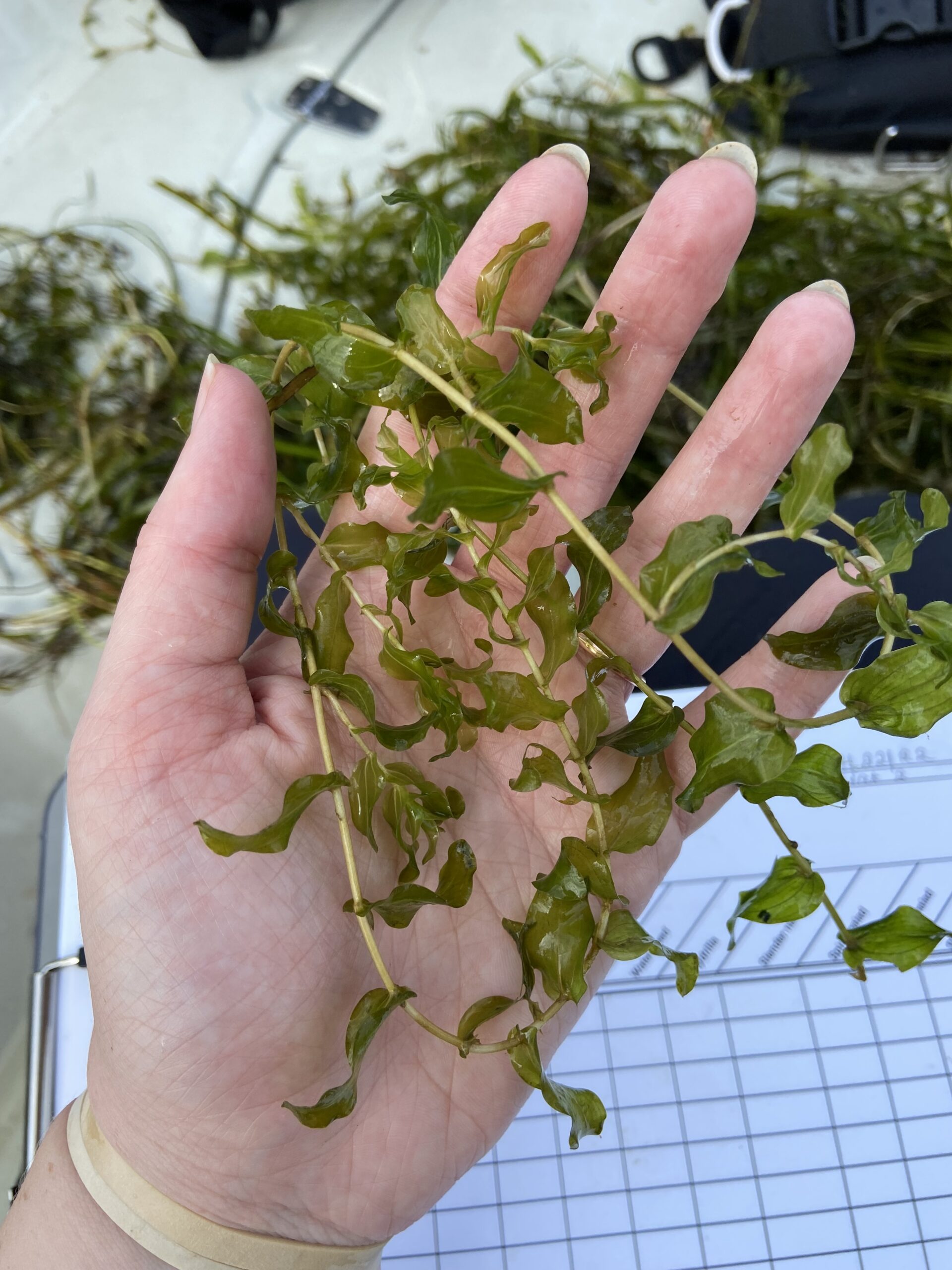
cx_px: 476
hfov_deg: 53.1
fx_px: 953
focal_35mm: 26
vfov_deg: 67.3
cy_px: 635
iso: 32
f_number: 1.8
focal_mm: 4.25
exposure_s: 1/845
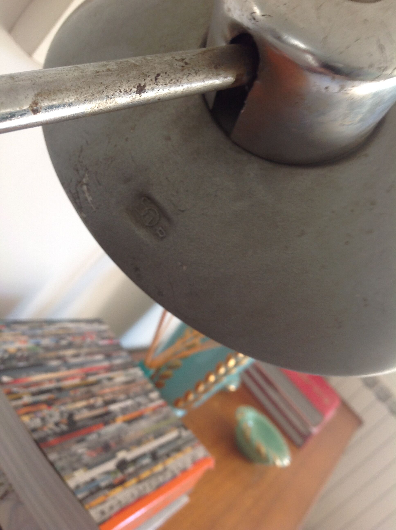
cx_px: 198
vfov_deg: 52.7
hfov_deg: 40.6
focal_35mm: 35
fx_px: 535
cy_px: 265
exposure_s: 1/20
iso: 50
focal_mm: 4.28
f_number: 2.4
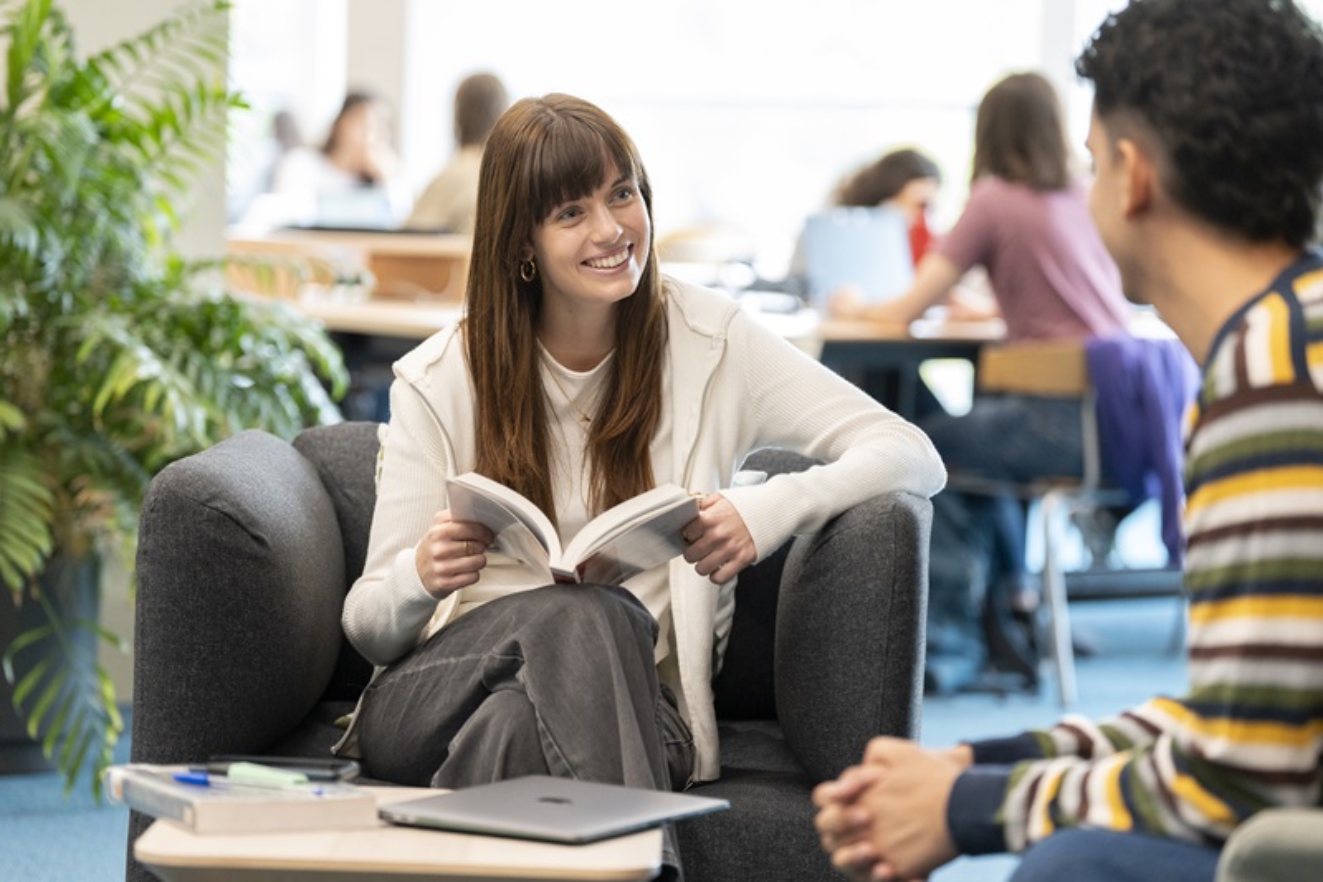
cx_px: 662
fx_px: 4299
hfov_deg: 17.5
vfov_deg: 11.7
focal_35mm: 117
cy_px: 441
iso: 3200
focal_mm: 117
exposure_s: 1/200
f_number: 2.8
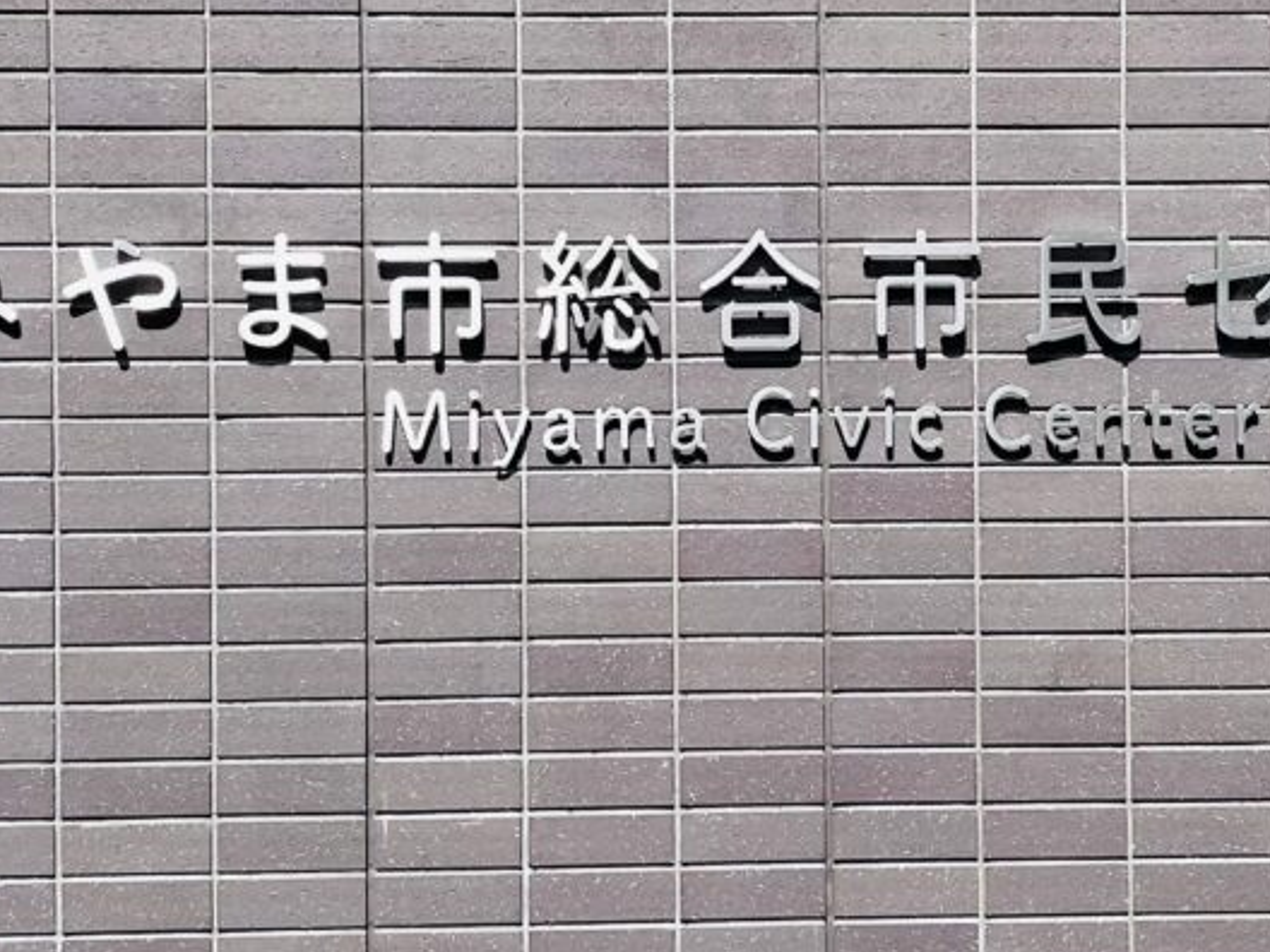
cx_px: 705
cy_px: 358
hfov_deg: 30.7
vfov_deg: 23.2
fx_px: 2311
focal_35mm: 63
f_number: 1.6
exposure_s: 1/2825
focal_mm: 5.1
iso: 50
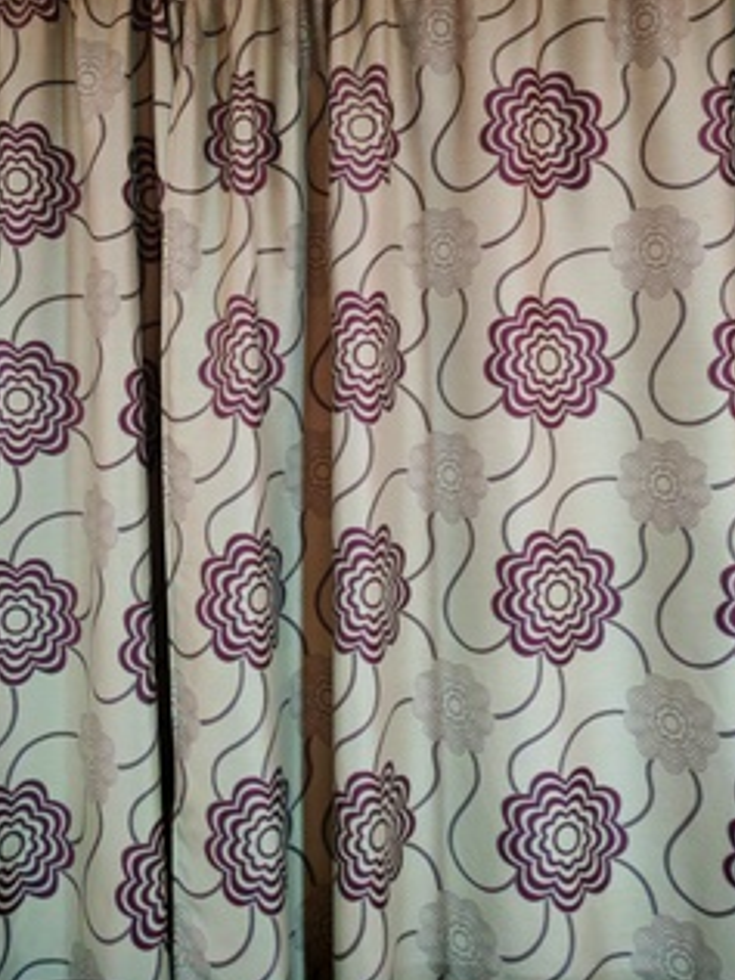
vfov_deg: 46.8
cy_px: 293
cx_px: 321
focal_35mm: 39
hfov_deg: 36.8
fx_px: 1104
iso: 1250
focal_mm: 5.52
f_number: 1.95
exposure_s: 1/25
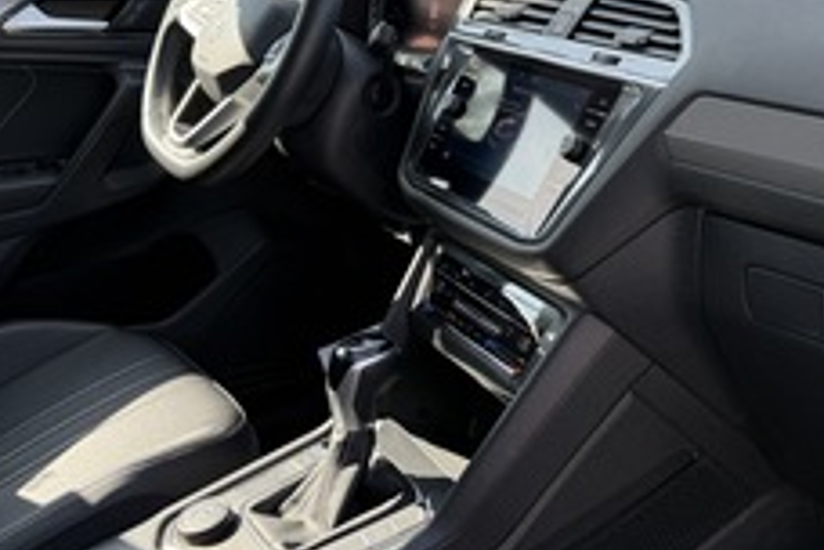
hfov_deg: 42.6
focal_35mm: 46
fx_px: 1053
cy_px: 201
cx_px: 473
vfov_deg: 29.1
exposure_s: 1/555
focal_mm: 6.76
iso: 100
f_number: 1.78
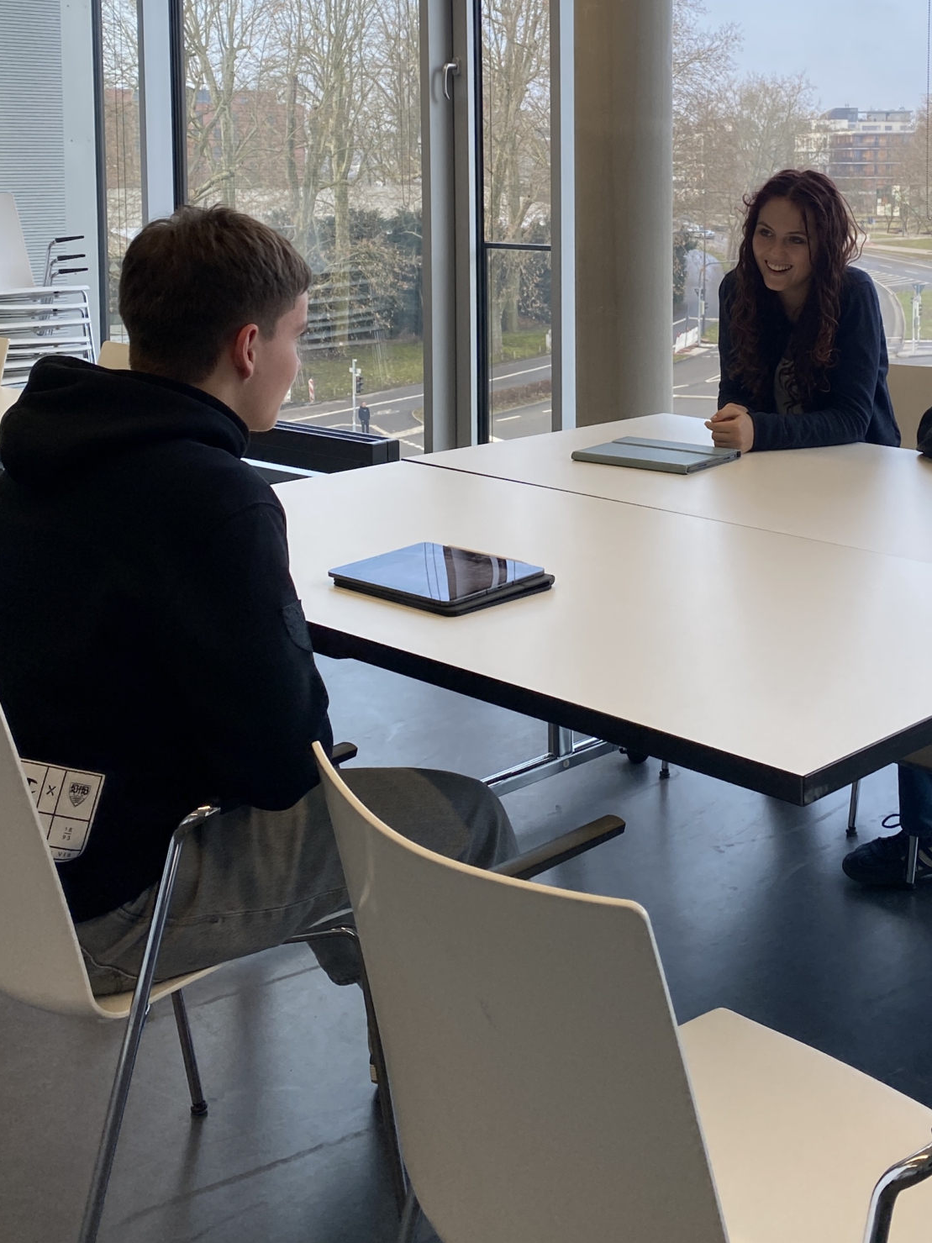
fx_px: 1616
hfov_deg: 31.9
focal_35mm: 45
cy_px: 289
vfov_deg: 40.7
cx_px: 629
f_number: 1.8
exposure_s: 1/309
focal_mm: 4.25
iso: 32
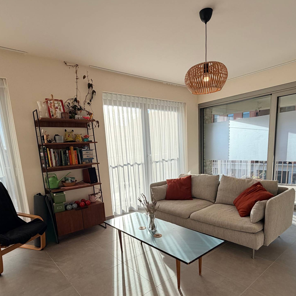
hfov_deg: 69.6
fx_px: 213
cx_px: 150
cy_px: 188
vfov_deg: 68.4
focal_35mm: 22
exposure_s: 1/502
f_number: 2.2
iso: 50
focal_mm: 2.22
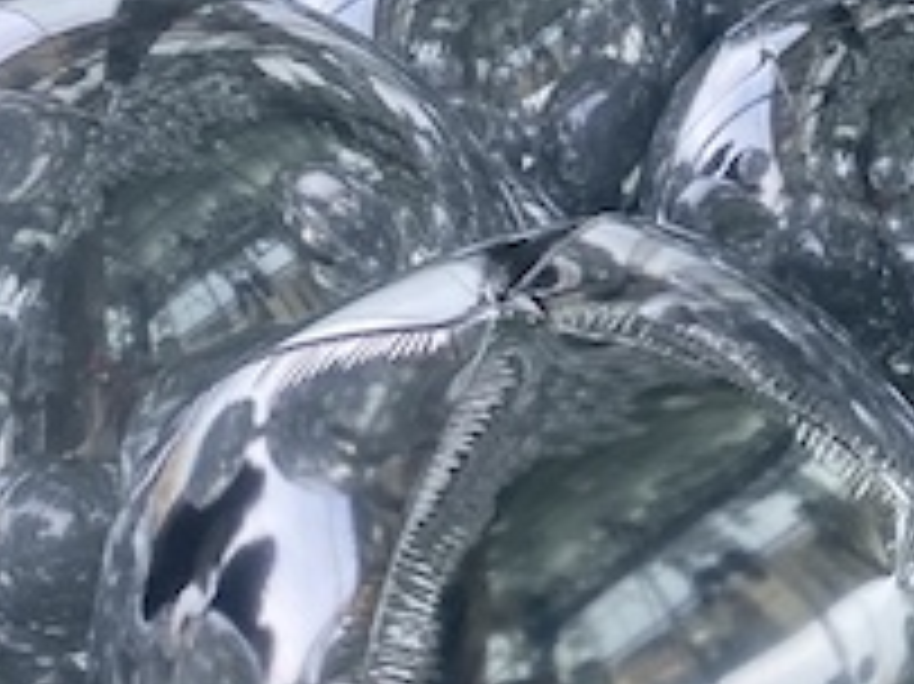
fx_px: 2560
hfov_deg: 18.7
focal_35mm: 97
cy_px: -137
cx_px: 1211
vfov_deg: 14.7
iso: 32
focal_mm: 4.25
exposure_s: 1/706
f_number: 1.8
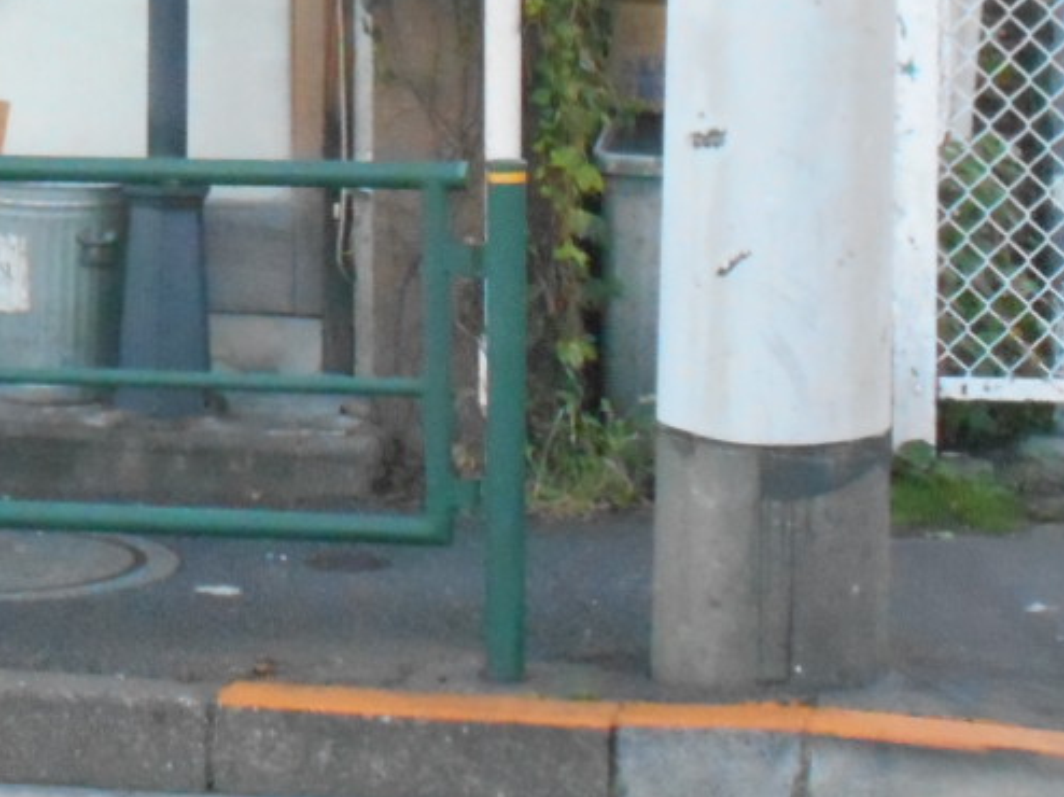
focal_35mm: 188
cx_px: -536
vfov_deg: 7.8
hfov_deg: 10.2
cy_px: -233
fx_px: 5776
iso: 800
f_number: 4.9
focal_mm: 10
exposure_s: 1/125
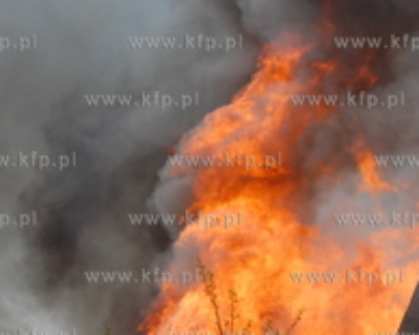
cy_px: 190
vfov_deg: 6.6
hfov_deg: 8.3
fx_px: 2888
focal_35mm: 233
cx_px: 95
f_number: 6.3
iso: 100
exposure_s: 1/320
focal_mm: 80
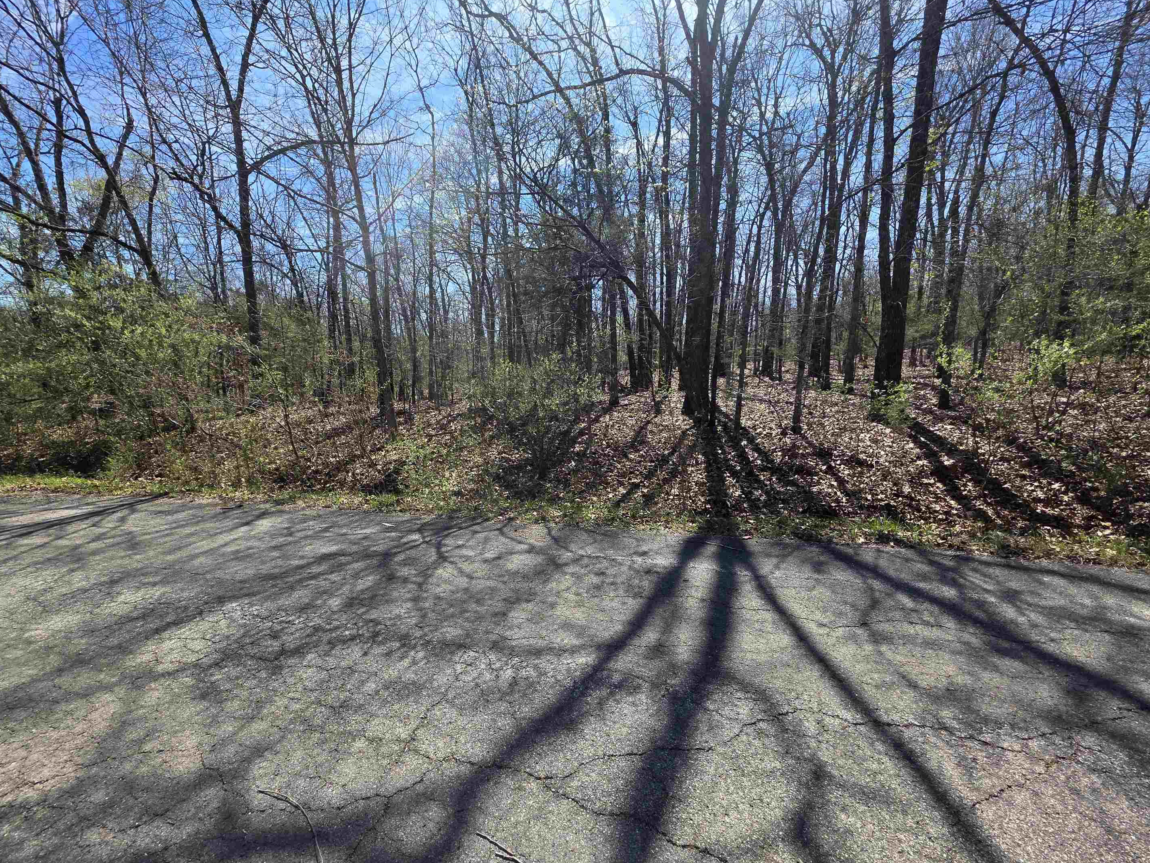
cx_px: 571
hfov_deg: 102.1
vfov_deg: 85.7
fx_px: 465
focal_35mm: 14
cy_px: 433
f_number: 1.9
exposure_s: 1/1090
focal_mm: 2.2
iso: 40
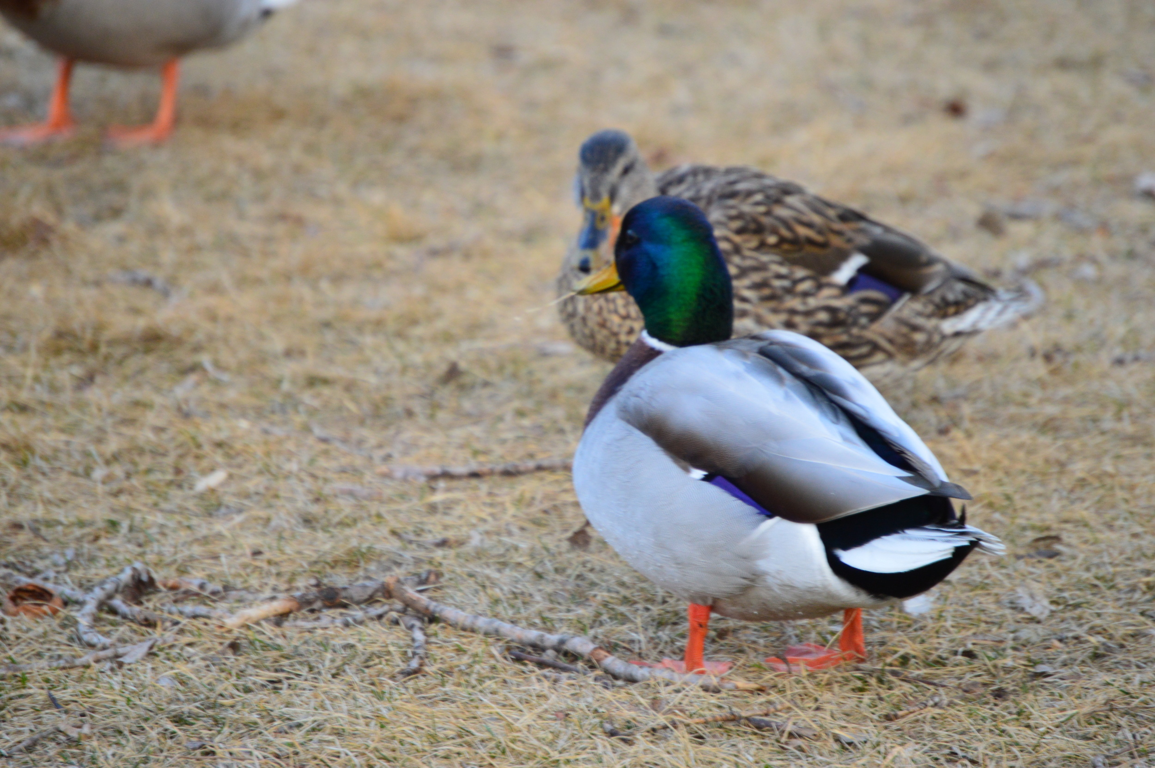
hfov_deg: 6.9
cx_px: 578
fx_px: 9616
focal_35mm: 300
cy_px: 384
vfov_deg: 4.6
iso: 800
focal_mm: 200
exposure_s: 1/80
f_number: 5.6
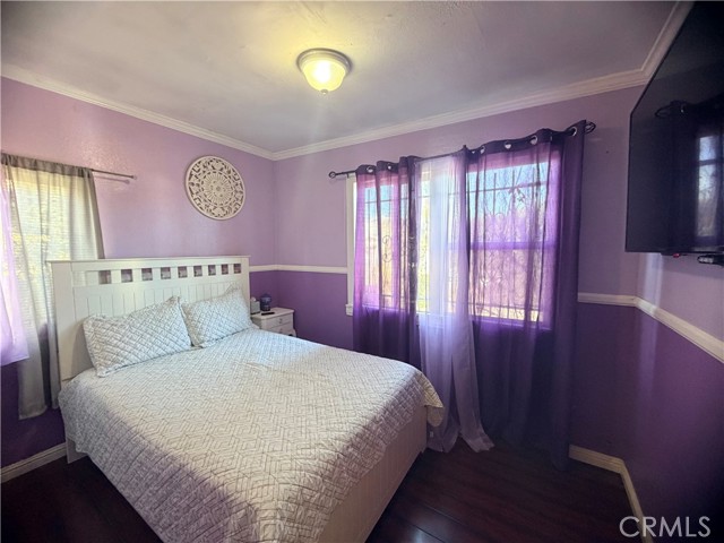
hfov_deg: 102.1
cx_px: 362
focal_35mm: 14
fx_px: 293
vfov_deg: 85.7
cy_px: 272
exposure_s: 1/60
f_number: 2.2
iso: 400
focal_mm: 2.22
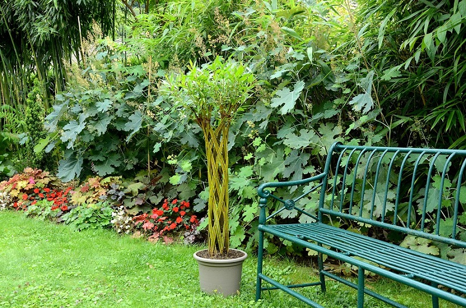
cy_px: 154
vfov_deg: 34.0
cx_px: 233
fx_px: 504
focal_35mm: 39
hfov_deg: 49.7
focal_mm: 26
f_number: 7.1
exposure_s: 1/200
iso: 640
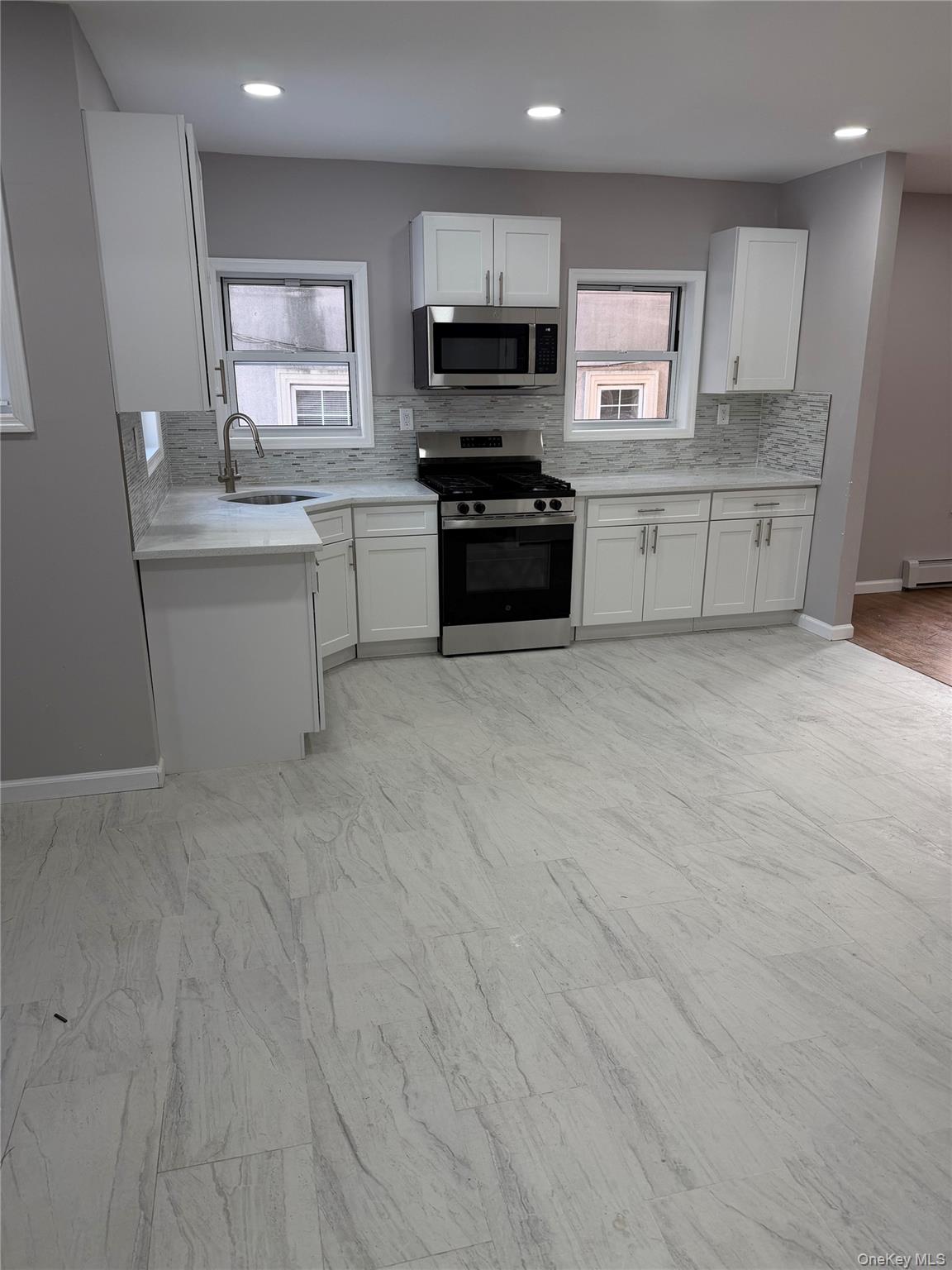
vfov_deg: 71.6
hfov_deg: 56.8
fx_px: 880
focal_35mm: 24
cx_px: 476
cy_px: 635
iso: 80
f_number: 1.78
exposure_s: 1/169
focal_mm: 6.76
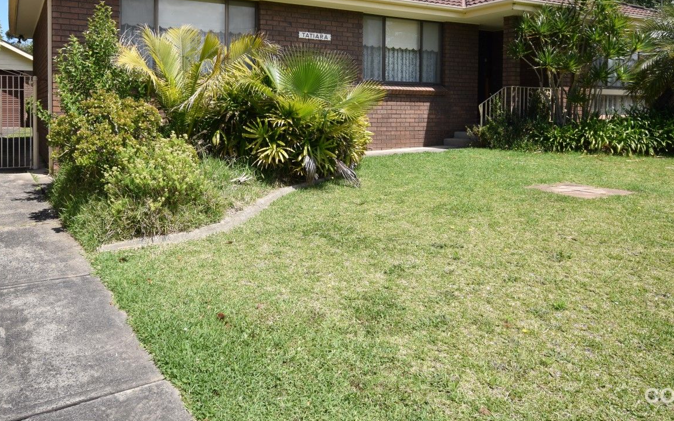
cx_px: 297
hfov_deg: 62.7
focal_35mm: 30
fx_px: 551
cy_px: 120
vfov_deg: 40.9
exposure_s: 1/320
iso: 200
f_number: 9
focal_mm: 14
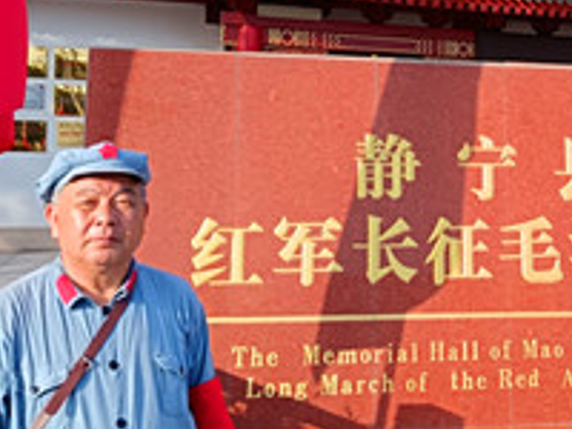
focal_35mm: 60
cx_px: 503
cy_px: 156
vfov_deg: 24.3
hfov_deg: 30.9
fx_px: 991
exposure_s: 1/900
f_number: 1.75
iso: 383
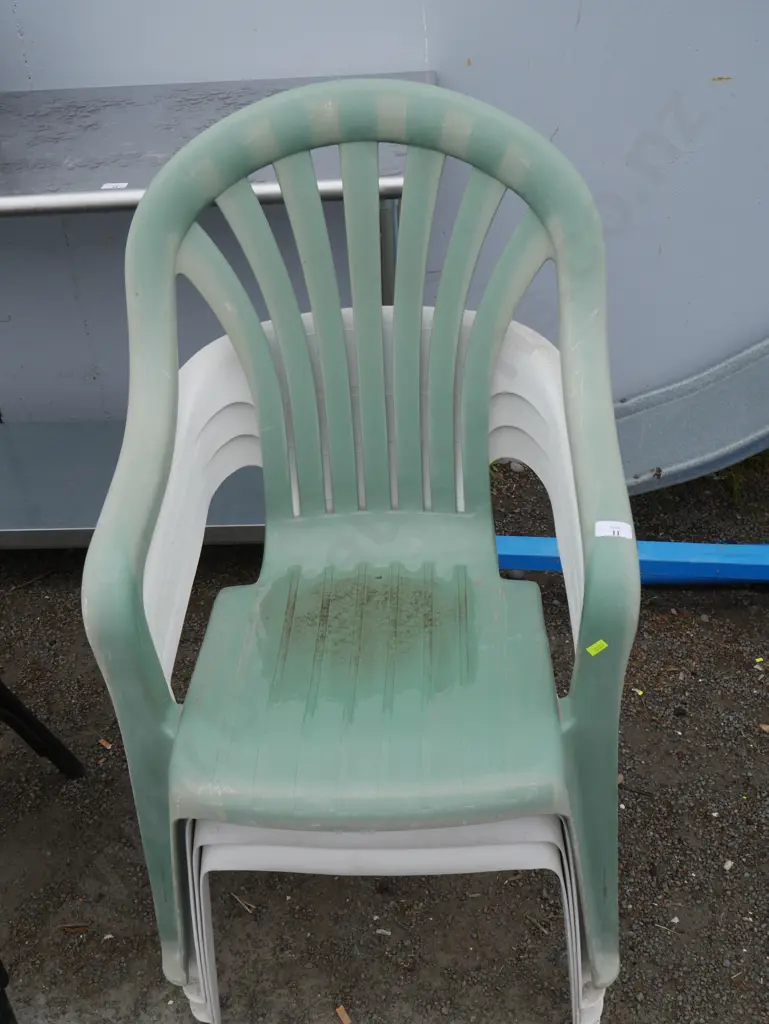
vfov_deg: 49.0
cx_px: 384
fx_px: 1125
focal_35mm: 38
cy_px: 512
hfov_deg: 37.8
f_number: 5.6
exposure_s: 1/160
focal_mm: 19
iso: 200
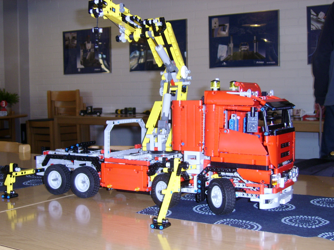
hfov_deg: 34.3
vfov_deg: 26.1
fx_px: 540
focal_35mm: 56
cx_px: 164
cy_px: 127
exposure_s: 1/60
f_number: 3.4
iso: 154
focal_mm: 9.16
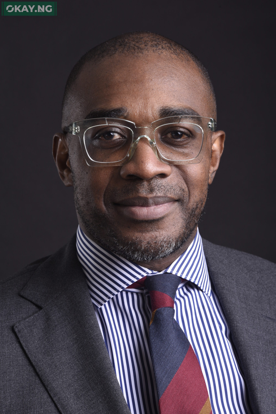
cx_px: 138
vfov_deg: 12.4
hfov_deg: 8.3
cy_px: 207
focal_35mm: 165
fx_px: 1896
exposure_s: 1/125
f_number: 14
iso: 400
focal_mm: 165
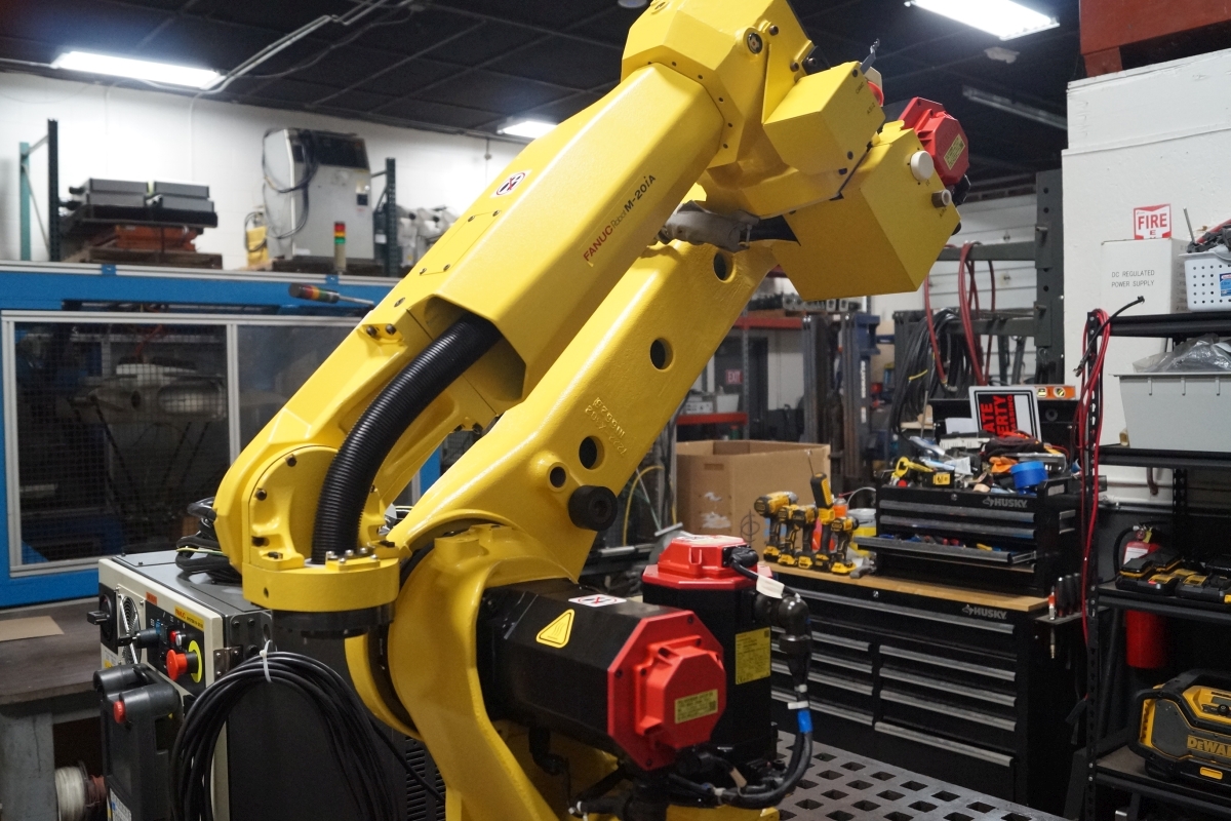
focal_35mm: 30
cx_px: 616
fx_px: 1026
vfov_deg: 43.6
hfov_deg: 61.9
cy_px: 410
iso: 1600
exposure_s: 1/160
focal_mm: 20
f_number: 4
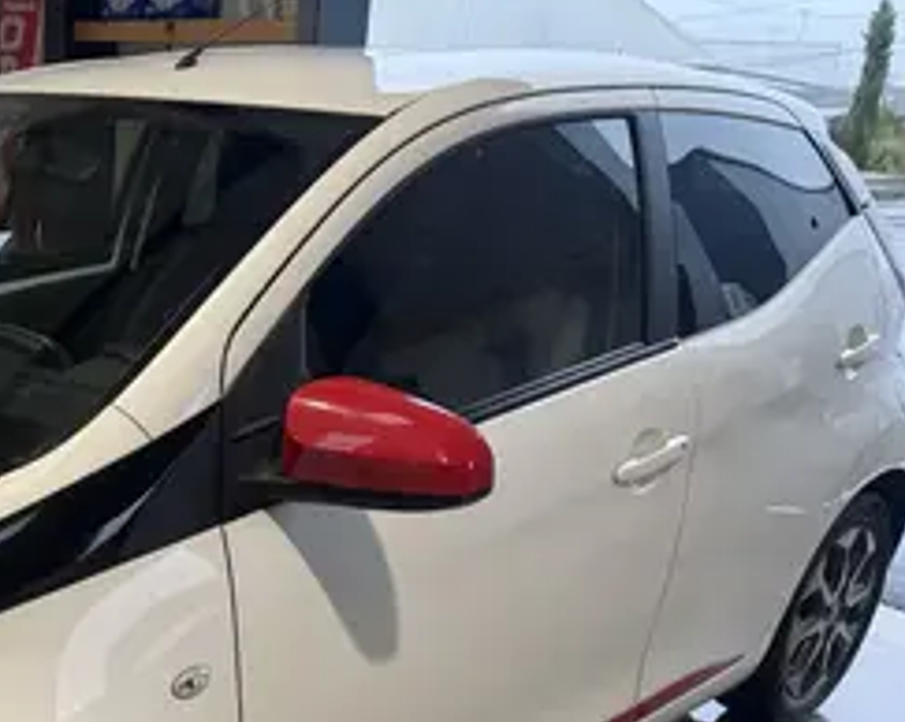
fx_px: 1258
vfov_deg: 31.1
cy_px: 601
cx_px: 58
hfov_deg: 36.6
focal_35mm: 47
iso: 50
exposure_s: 1/100
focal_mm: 6.76
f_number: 1.78
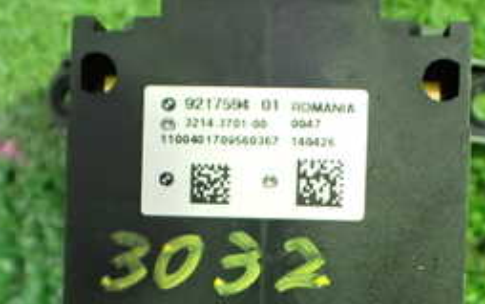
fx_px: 992
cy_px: 352
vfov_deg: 16.8
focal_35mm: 75
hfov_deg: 27.5
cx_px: 267
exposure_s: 1/30
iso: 1000
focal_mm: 5.4
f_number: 2.3
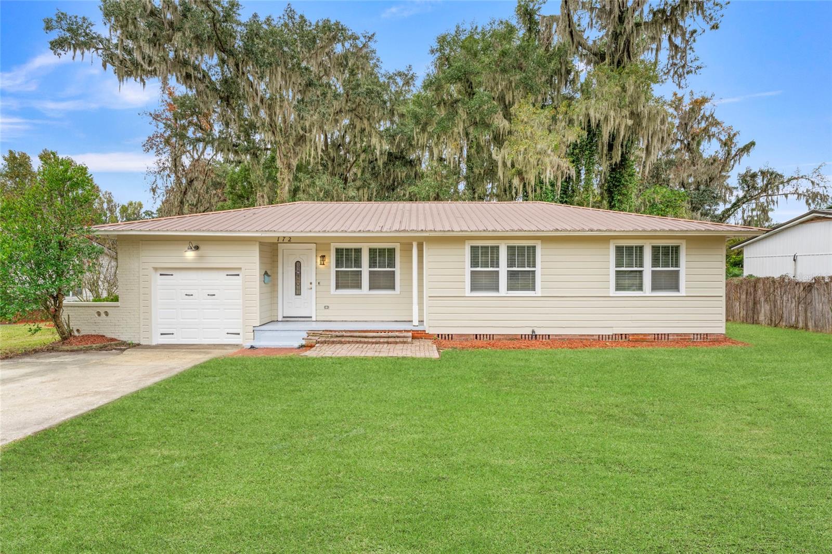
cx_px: 416
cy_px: 277
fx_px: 404
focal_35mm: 18
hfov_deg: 91.6
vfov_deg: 68.9
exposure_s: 1/40
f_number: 9
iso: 320
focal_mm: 17.5
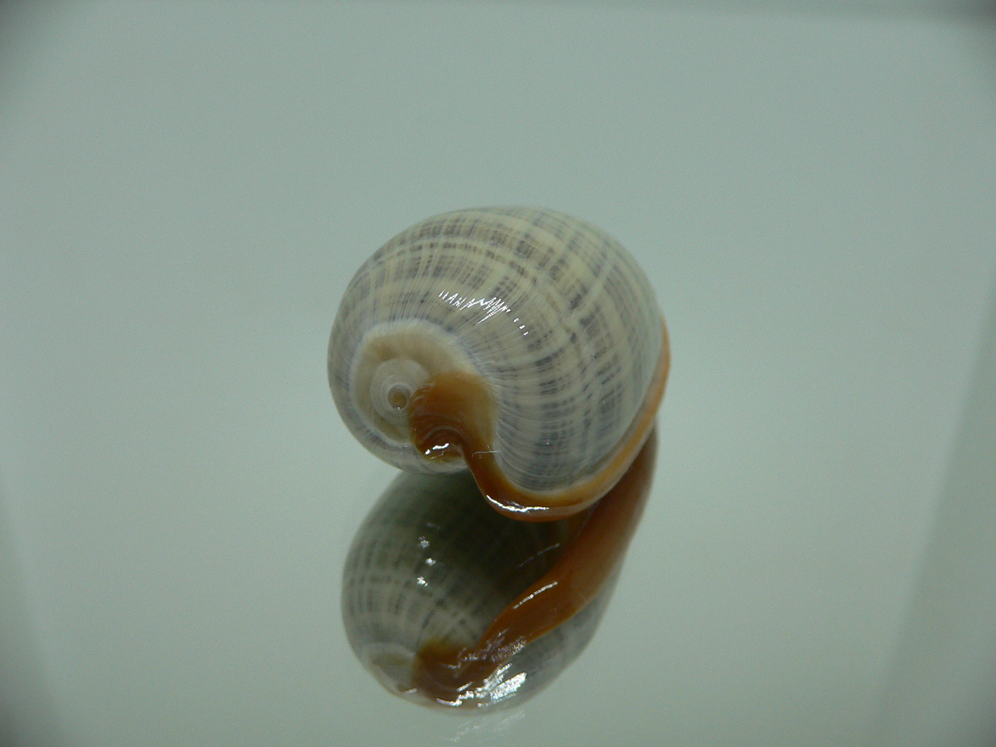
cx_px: 498
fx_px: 1007
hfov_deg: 52.6
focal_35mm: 35
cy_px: 374
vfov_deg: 40.7
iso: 100
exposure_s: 1/60
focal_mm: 4.6
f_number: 2.8
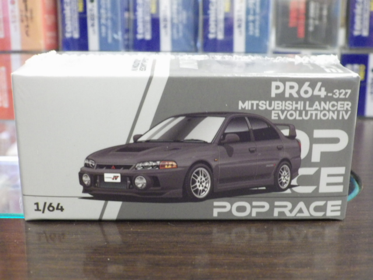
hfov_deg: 38.2
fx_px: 539
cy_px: 140
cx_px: 186
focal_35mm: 50
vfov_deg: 29.1
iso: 1000
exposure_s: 1/25
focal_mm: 9
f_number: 3.8
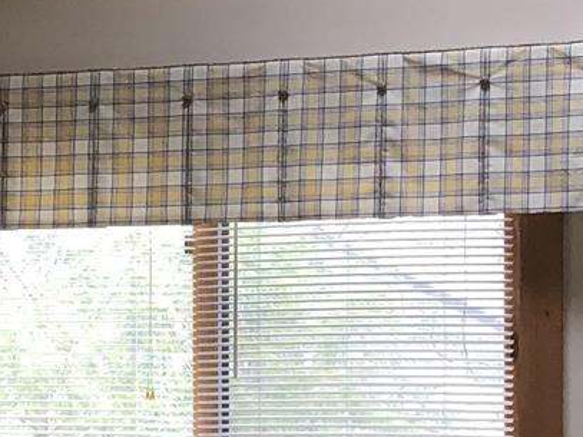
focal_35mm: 141
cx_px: 21
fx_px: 2374
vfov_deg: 10.5
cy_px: 398
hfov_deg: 13.8
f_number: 1.8
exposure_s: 1/120
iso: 80
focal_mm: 3.99
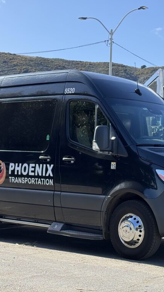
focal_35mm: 70
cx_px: 145
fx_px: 541
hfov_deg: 17.0
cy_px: 146
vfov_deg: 30.2
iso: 64
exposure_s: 1/1597
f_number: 1.78
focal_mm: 6.76
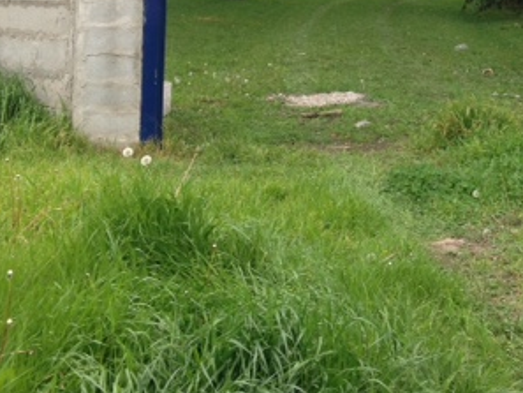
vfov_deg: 19.9
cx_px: 403
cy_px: -23
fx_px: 1073
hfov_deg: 27.0
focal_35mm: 71
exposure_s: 1/256
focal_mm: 4.12
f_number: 2.4
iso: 50
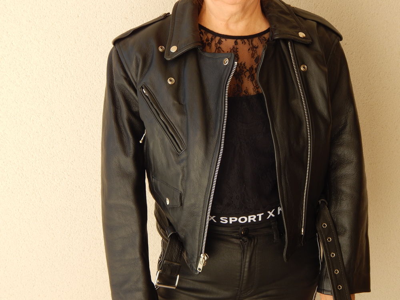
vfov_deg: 24.0
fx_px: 705
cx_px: 200
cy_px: 150
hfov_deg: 31.7
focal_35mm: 61
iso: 125
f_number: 4
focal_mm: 10.9
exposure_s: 1/250
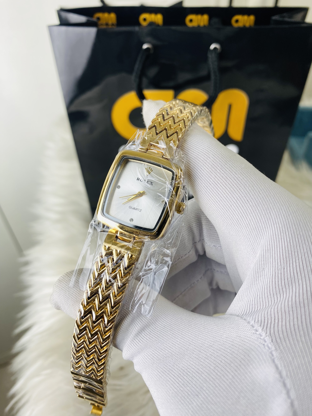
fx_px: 300
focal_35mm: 25
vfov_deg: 69.4
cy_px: 208
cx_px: 156
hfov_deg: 54.9
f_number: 1.8
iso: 32
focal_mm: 4.25
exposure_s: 1/100
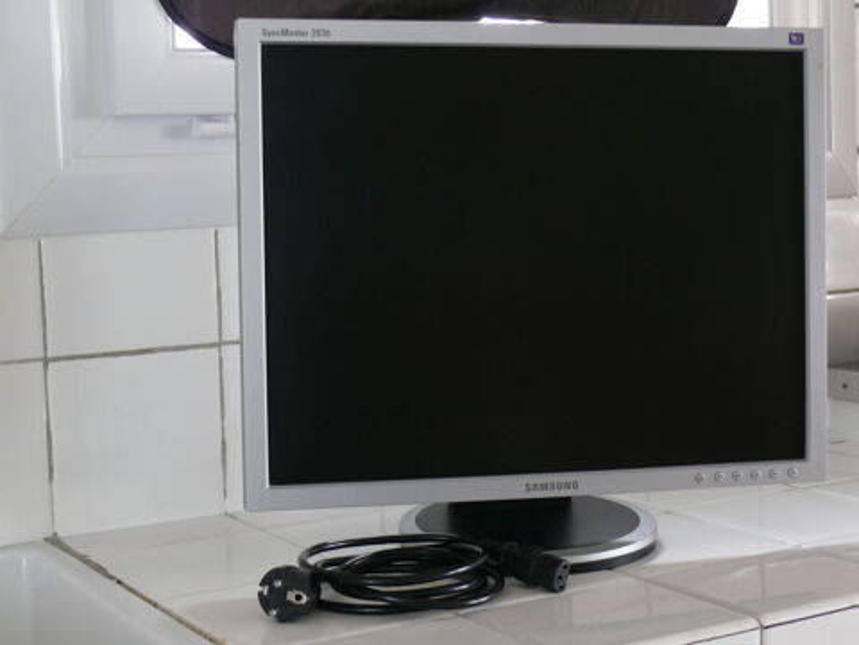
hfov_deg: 29.8
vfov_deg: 22.6
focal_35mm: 65
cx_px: 430
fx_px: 1613
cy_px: 322
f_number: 3.2
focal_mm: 11.4
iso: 100
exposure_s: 1/4
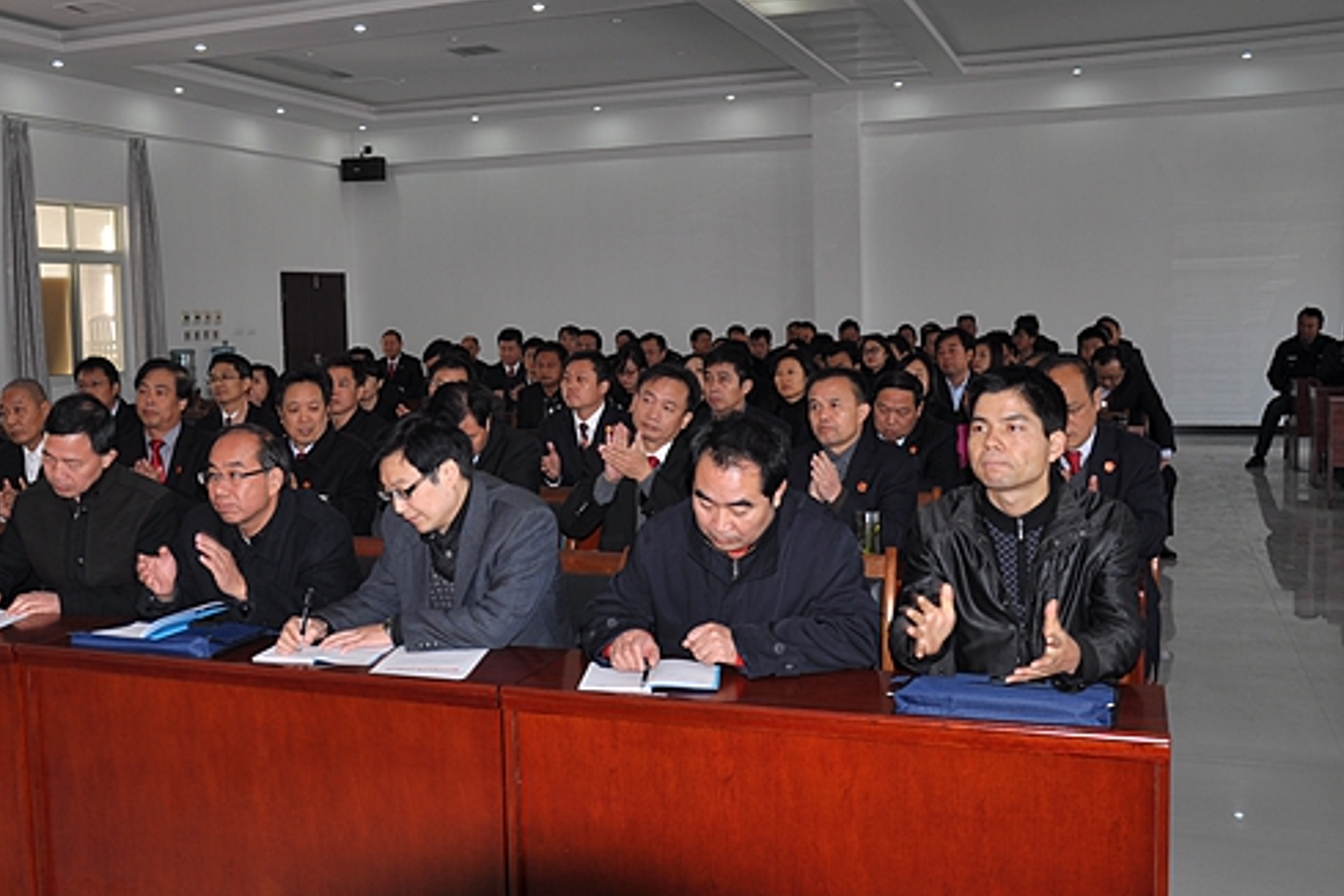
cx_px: 533
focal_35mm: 39
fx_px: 1441
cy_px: 405
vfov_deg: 34.5
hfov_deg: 49.7
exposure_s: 1/60
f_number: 3.8
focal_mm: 21
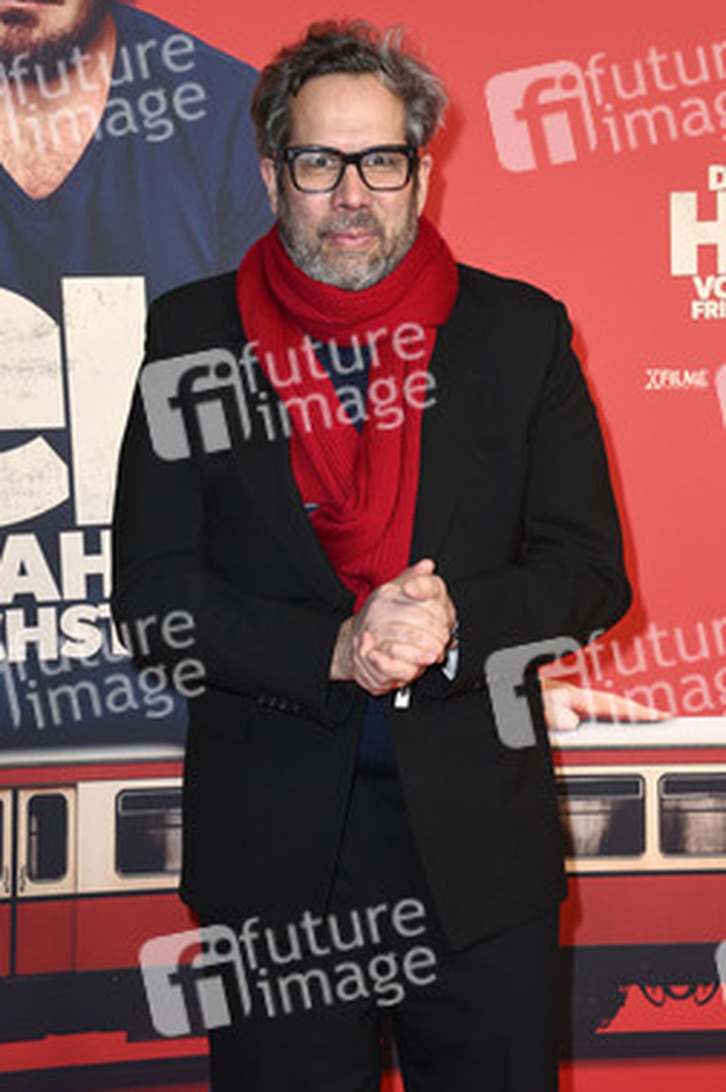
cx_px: 372
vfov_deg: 26.7
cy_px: 536
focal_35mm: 76
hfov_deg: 17.9
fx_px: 2303
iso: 640
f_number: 5.6
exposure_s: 1/200
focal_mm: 72
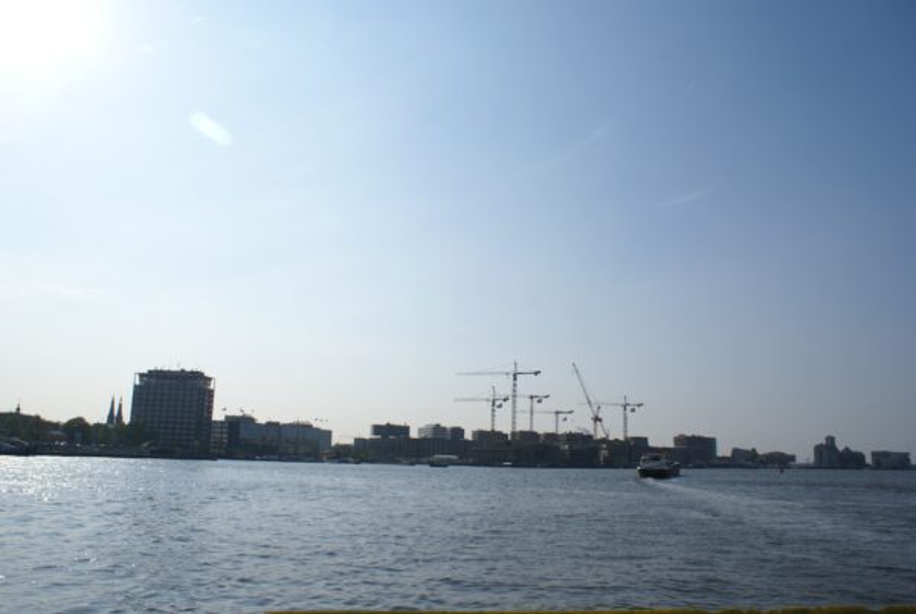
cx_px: 458
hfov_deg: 67.3
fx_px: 688
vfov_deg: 48.1
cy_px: 307
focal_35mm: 27
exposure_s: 1/500
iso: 100
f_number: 10
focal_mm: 18
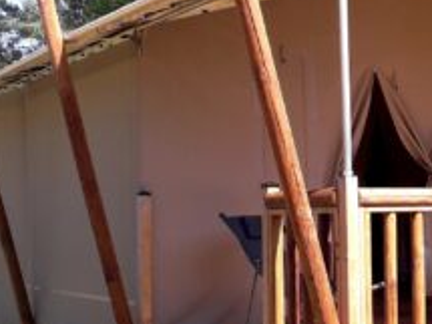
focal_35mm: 72
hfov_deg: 25.7
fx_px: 898
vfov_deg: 20.4
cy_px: 174
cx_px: 434
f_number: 1.9
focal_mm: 3.6
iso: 40
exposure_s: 1/577
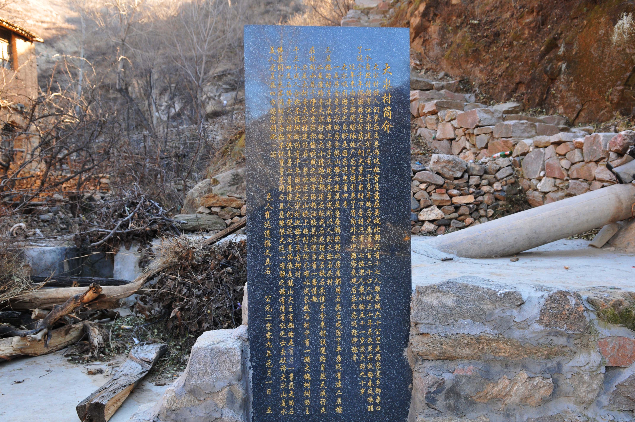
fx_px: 608
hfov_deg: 55.2
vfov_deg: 38.3
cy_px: 211
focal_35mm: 34
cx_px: 318
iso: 500
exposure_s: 1/125
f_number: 5
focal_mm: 23
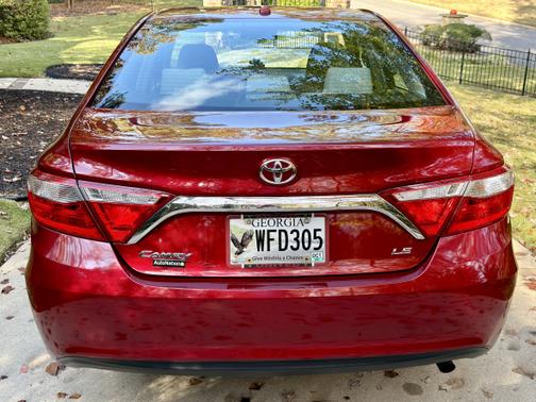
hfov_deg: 51.4
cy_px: 201
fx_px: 557
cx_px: 268
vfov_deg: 39.7
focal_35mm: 36
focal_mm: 6.76
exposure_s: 1/531
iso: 100
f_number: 1.78
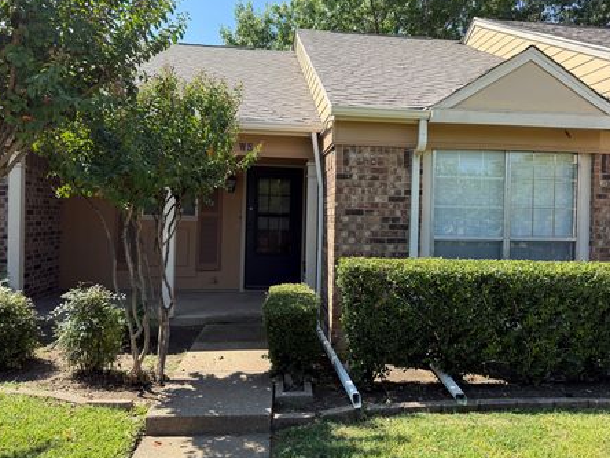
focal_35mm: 27
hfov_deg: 65.2
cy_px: 215
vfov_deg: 51.3
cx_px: 327
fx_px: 476
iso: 100
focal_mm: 6.76
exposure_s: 1/1949
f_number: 1.78
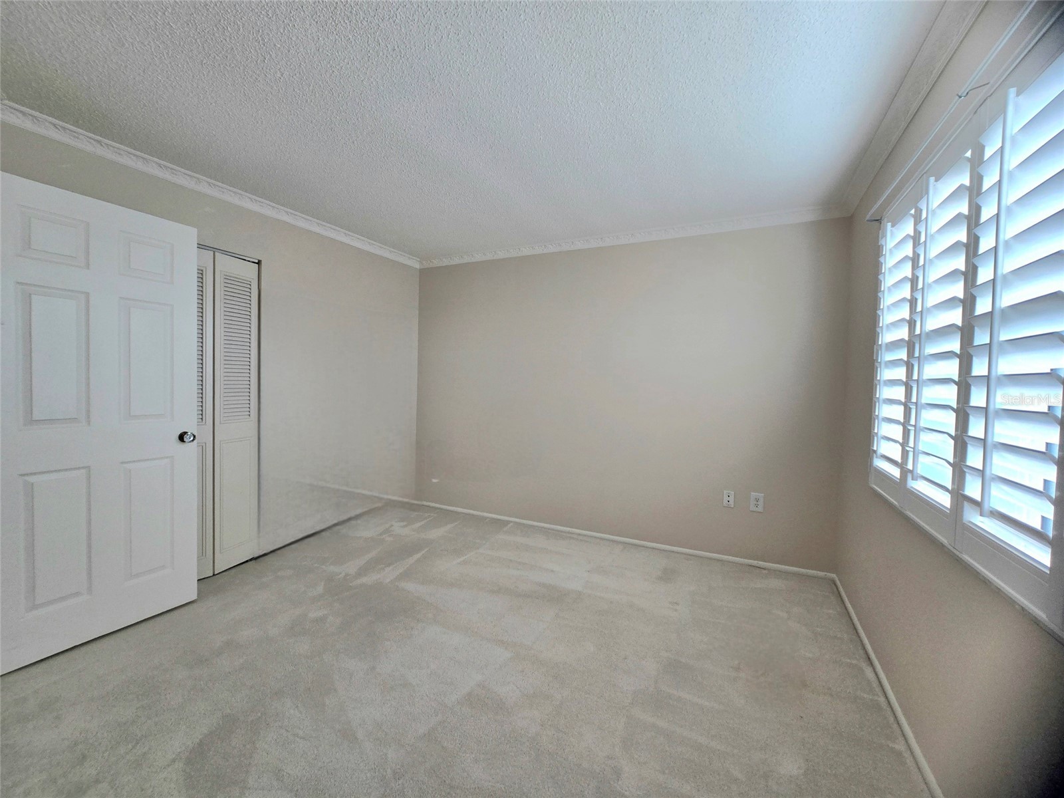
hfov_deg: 106.2
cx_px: 532
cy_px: 399
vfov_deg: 89.9
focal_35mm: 13
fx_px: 400
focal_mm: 2.2
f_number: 2.2
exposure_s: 1/357
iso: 50
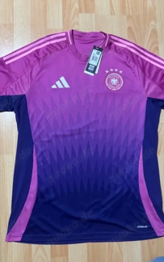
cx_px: 87
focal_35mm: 34
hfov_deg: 37.3
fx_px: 243
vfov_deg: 56.4
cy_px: 111
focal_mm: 5.96
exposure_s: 1/49
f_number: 1.6
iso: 500
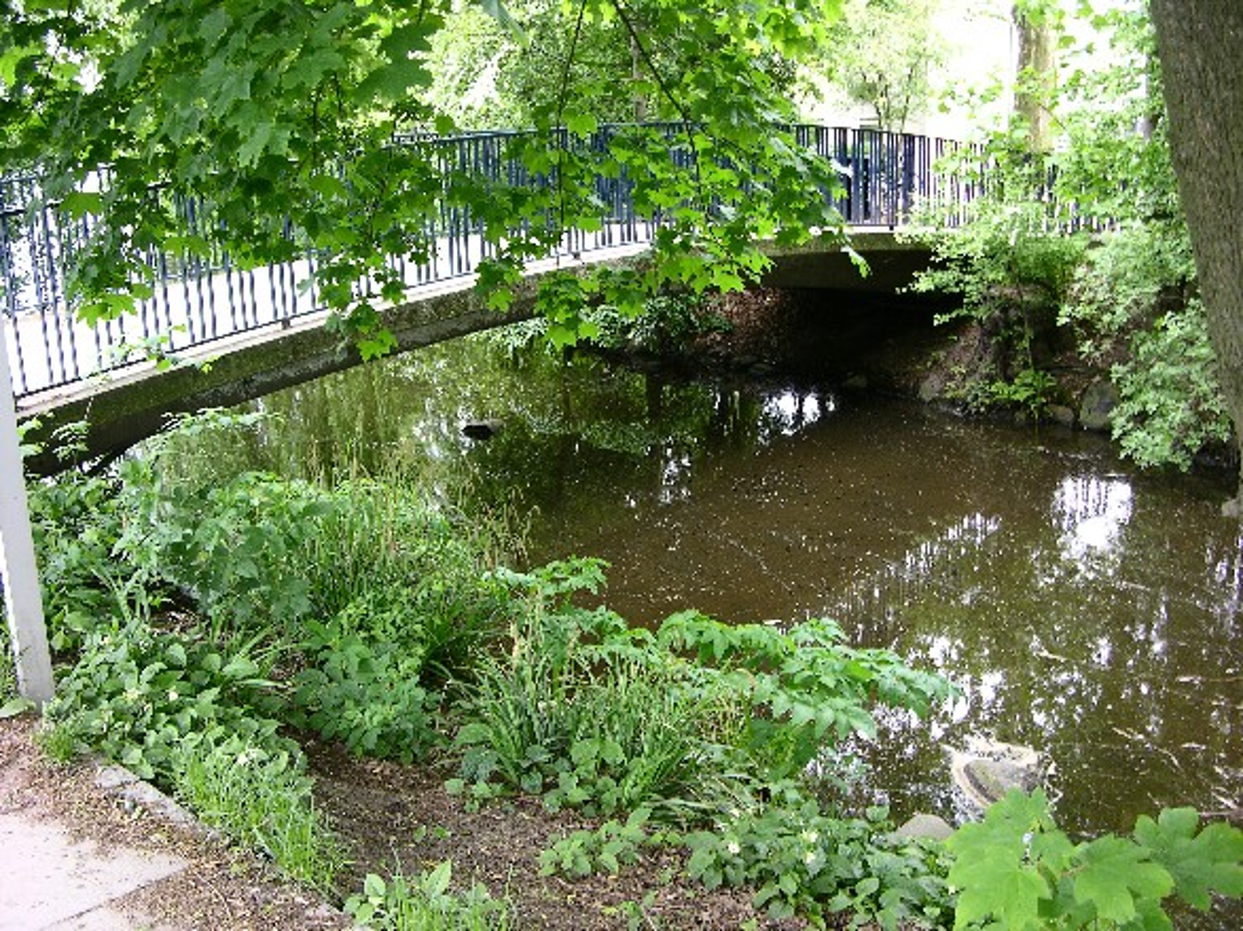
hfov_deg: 52.6
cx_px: 622
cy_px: 466
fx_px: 1257
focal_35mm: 35
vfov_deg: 40.7
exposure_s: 1/13.5
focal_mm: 8.9
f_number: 2.8
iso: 50
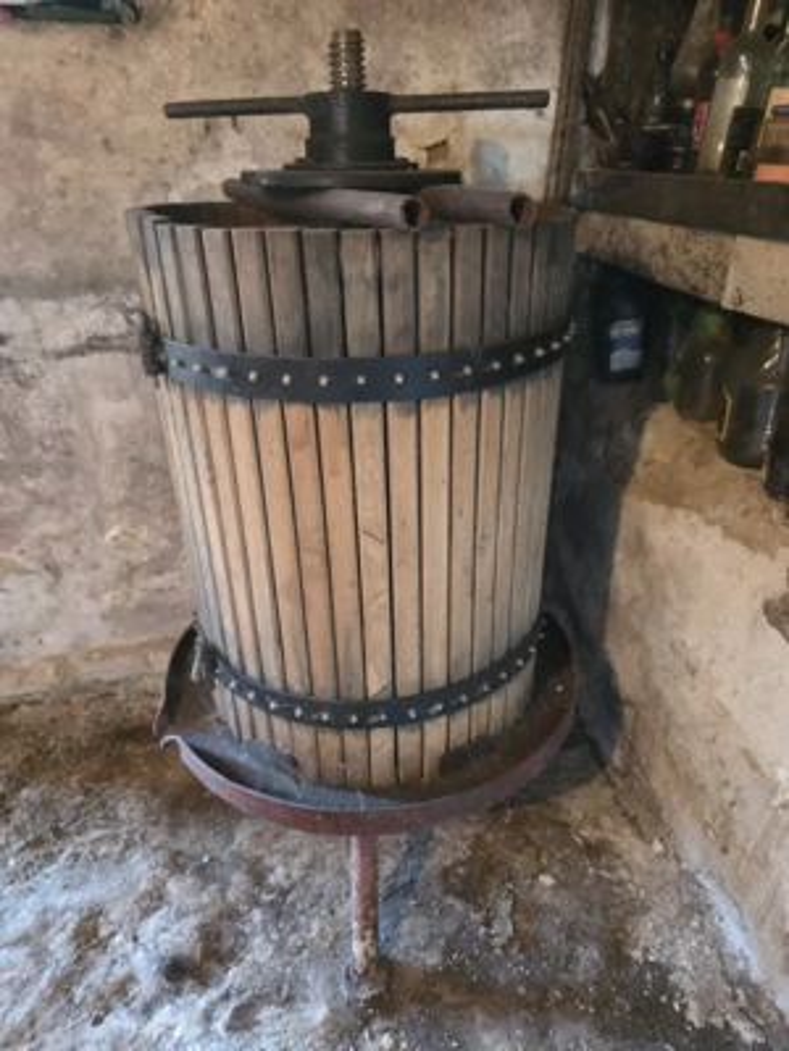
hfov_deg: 58.9
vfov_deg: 73.9
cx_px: 394
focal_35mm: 23
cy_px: 526
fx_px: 699
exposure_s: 1/50.3
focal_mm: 6.3
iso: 1600
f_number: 1.7
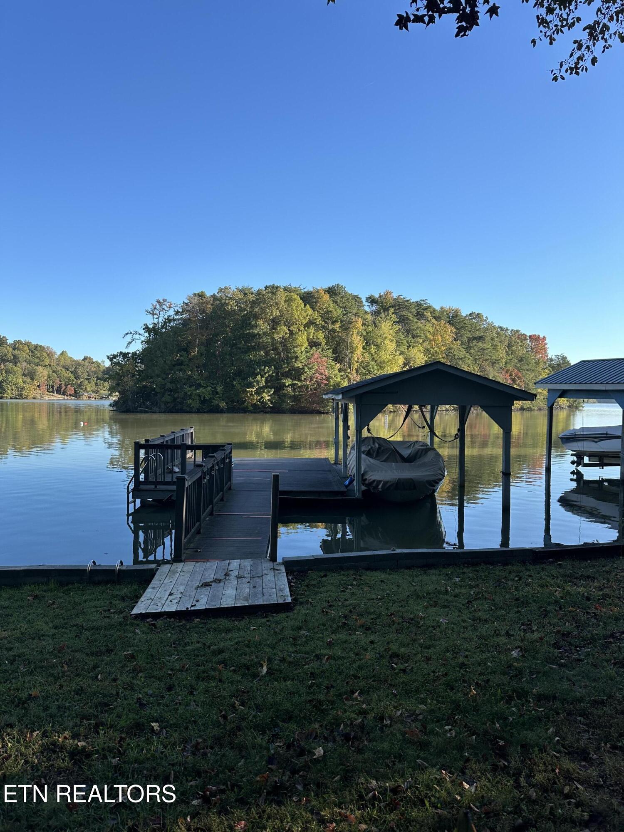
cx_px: 312
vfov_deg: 71.6
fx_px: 577
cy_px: 416
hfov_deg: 56.8
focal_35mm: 24
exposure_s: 1/1692
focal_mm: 6.86
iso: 80
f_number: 1.78
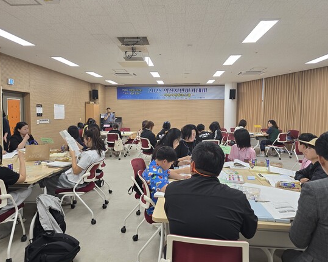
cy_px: 132
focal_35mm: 25
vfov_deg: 56.8
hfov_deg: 68.1
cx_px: 164
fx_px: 243
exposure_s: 1/120
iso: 125
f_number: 1.7
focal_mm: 6.3
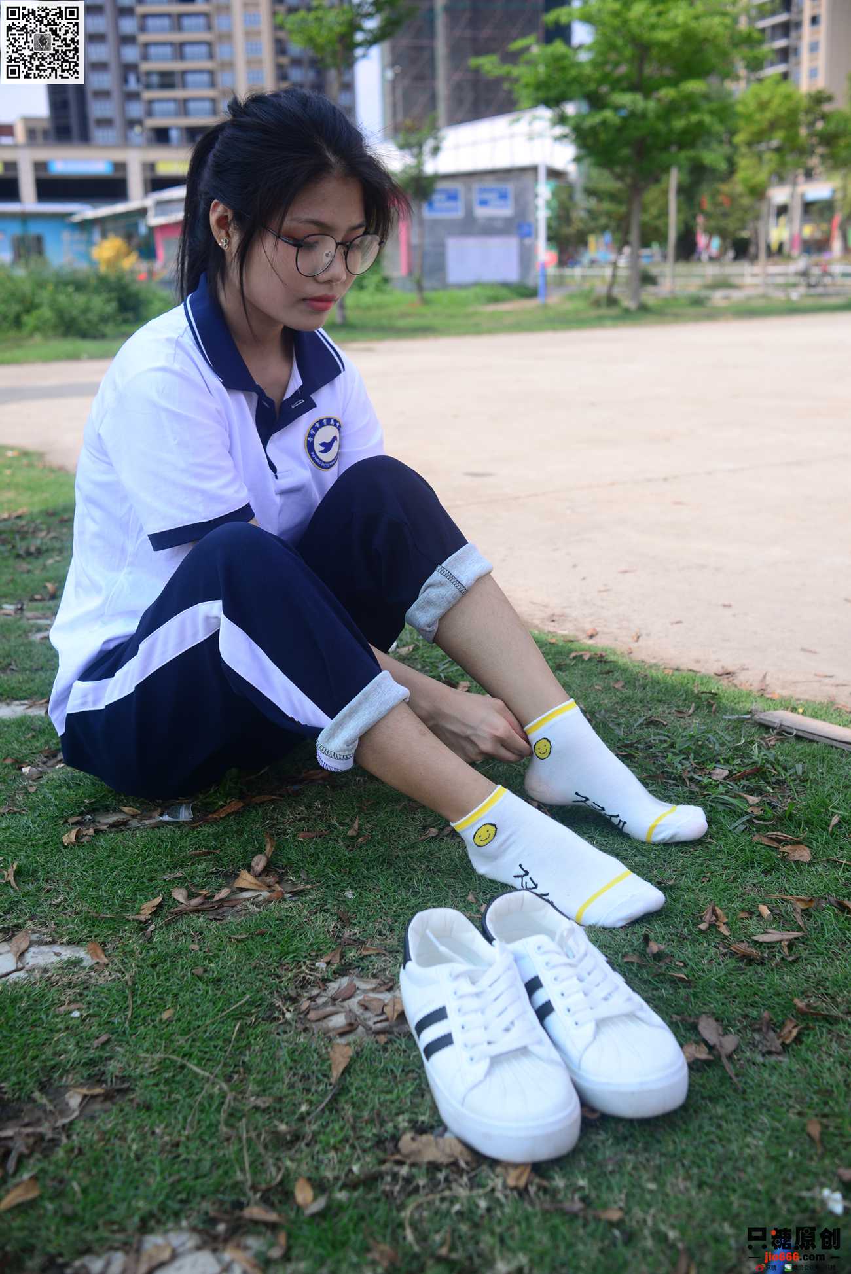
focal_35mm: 35
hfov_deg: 37.9
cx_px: 426
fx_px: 1240
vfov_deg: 54.4
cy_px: 637
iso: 100
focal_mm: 35
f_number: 5.6
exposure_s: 1/320
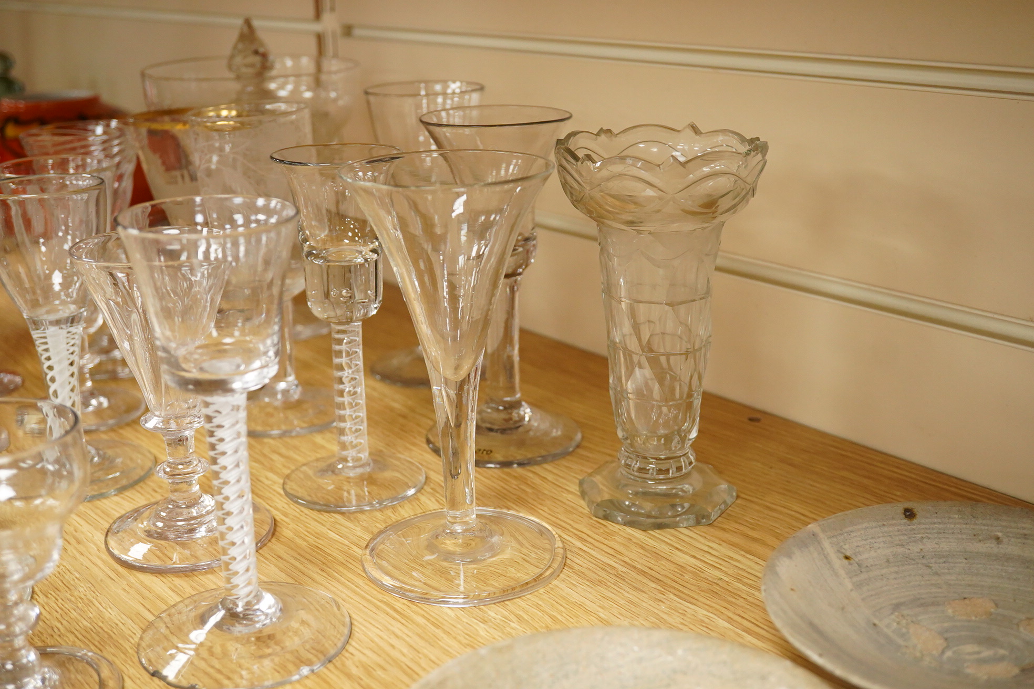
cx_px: 517
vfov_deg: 29.9
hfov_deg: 43.6
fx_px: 1292
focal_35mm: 45
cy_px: 344
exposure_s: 1/160
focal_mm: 30
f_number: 7.1
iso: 2500
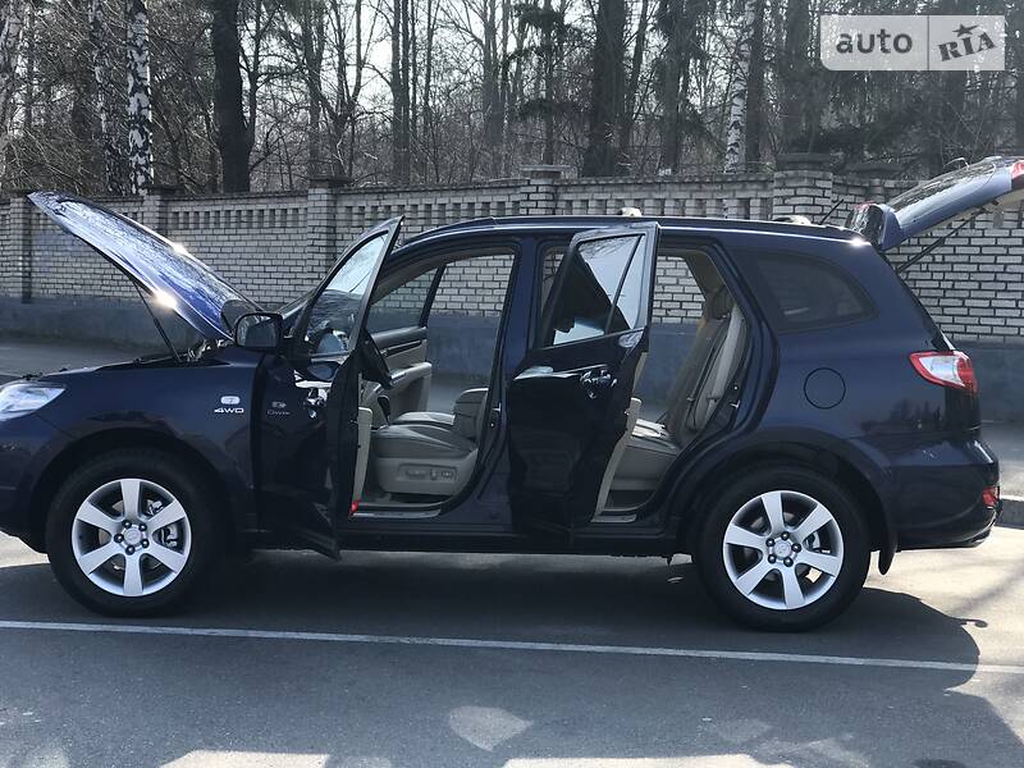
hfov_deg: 33.8
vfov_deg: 25.7
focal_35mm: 57
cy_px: 384
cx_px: 512
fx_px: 1686
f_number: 2.8
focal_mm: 6.6
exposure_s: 1/368
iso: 20
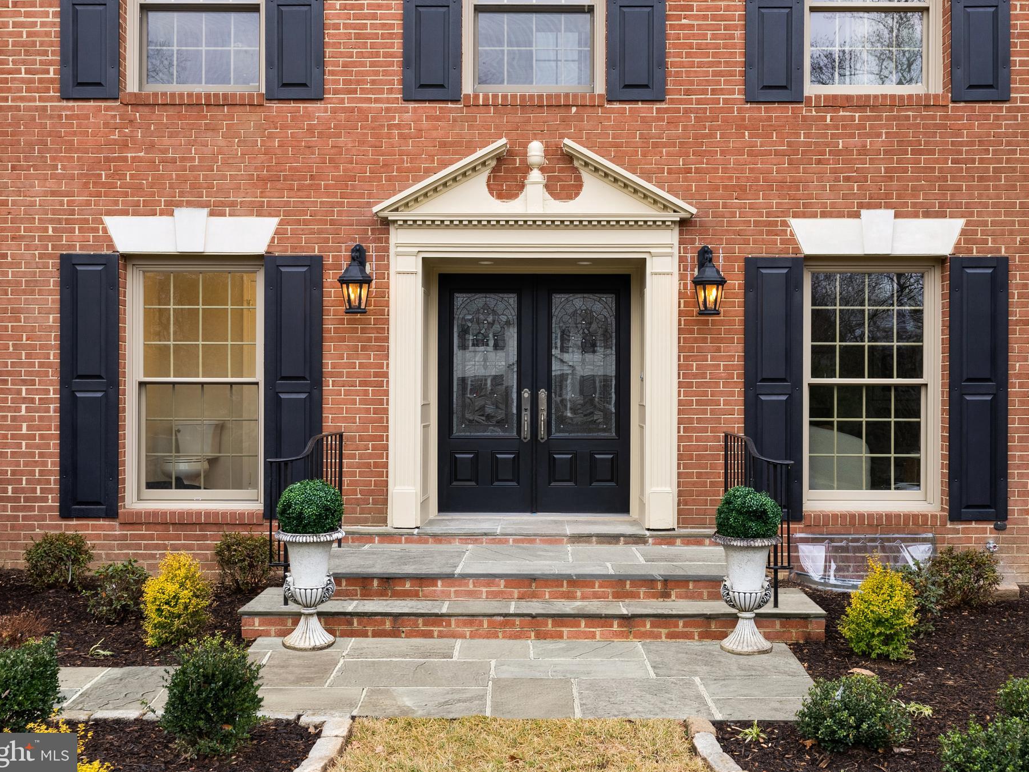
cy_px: 386
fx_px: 1116
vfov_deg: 38.2
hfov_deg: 49.5
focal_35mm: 38
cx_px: 533
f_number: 6.3
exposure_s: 1/100
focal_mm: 34.5
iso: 320
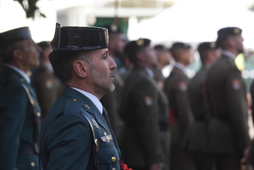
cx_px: 127
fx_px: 1418
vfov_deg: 6.8
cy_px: 85
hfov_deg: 10.2
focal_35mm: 201
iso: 250
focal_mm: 200
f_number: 5
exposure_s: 1/250
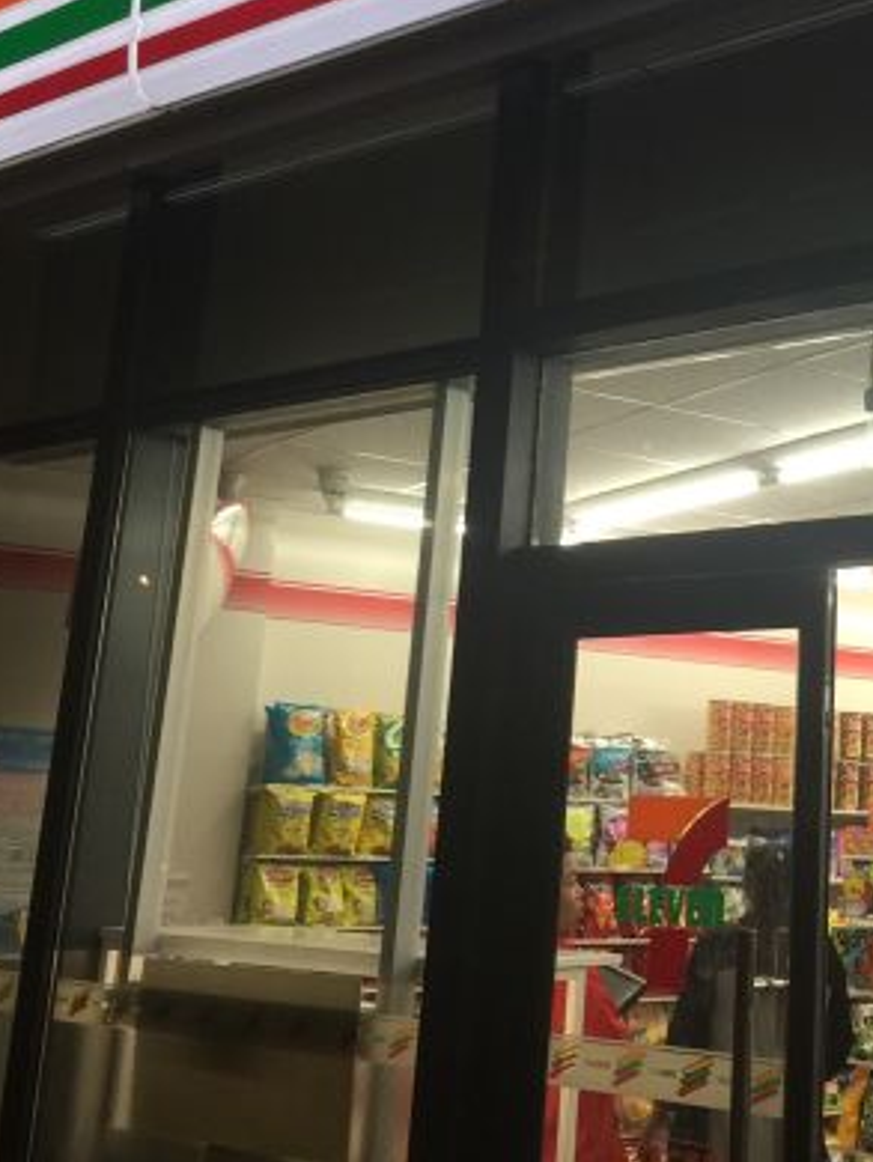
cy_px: 349
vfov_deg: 36.3
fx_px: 1747
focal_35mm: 52
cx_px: 761
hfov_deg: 27.2
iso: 32
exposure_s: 1/33
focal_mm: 4.15
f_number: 2.2
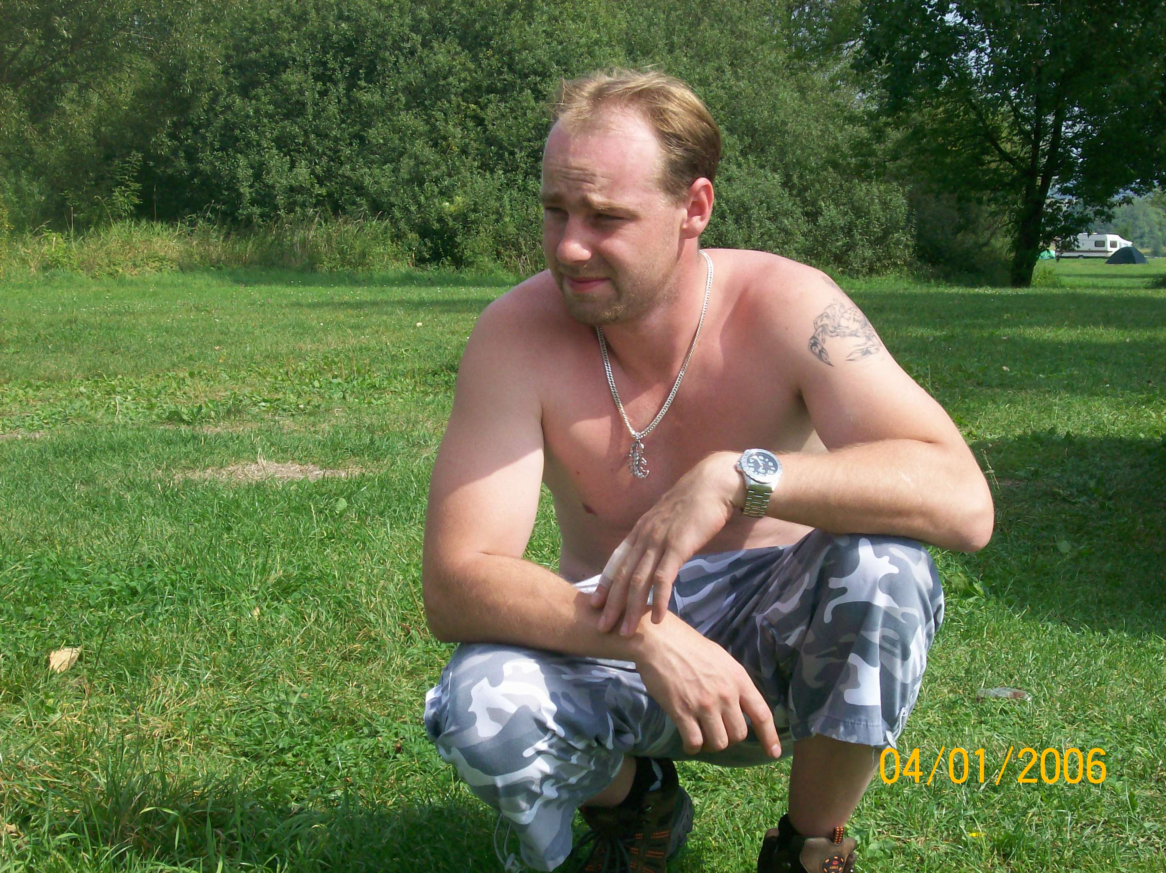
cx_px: 583
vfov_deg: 21.0
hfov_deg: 27.8
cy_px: 436
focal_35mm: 70
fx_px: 2356
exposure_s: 1/288
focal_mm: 11.6
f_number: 6.7
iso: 80
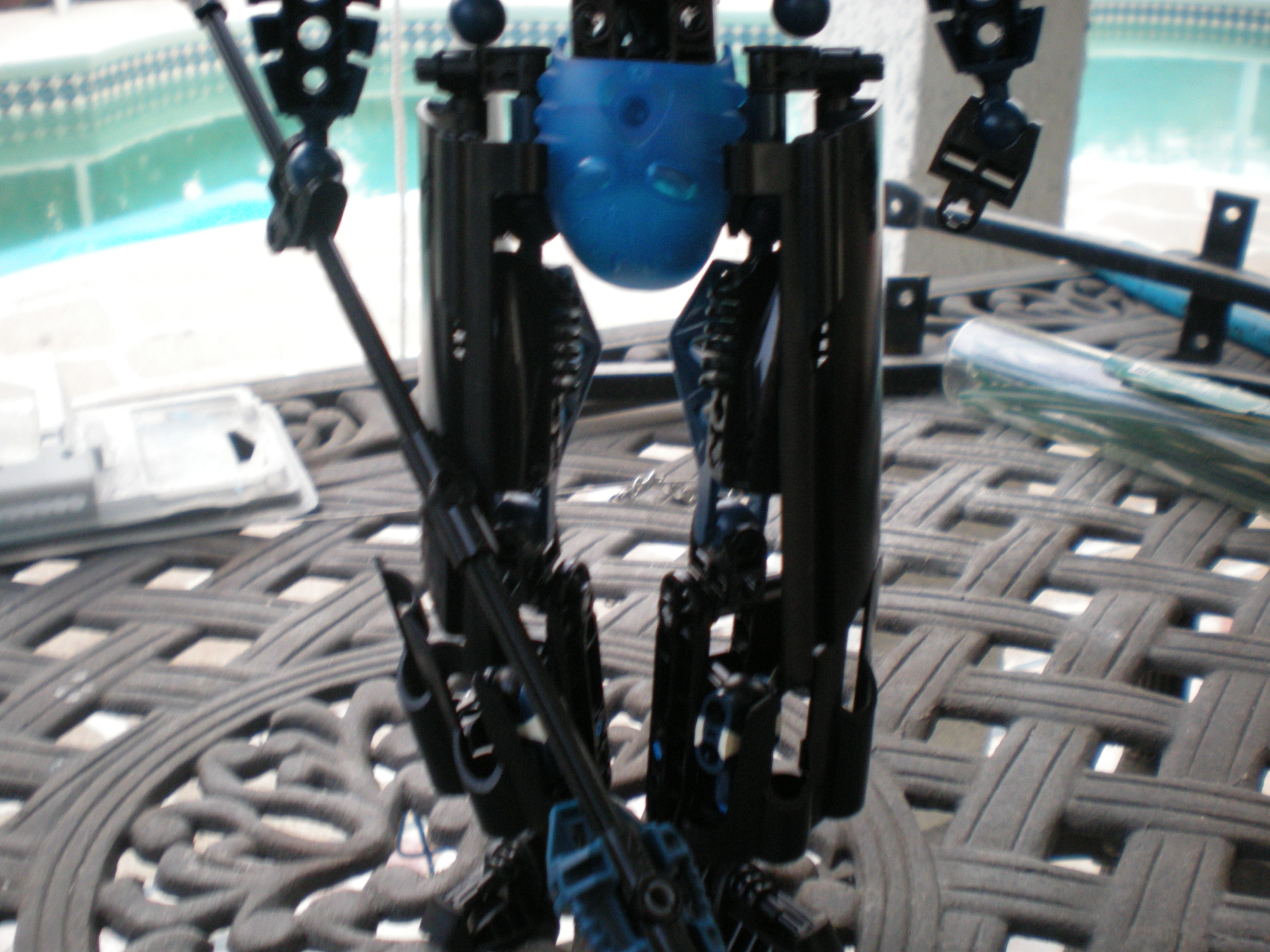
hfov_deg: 49.0
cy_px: 476
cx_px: 635
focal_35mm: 38
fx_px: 1394
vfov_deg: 37.7
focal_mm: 6.3
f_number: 3.1
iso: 200
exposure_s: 1/37.3
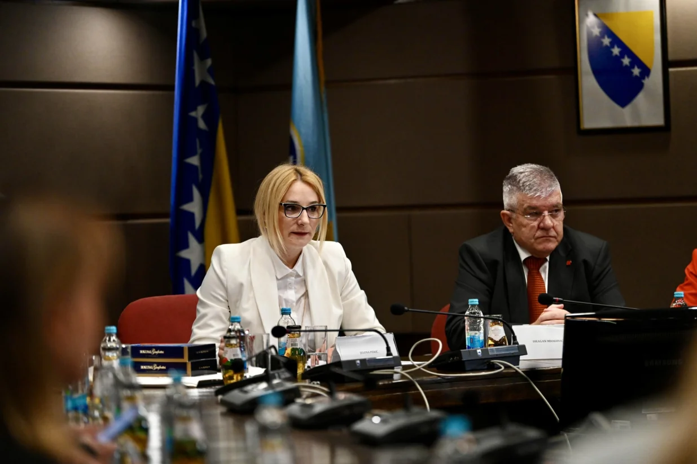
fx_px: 3000
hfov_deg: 13.3
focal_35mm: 155
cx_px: 348
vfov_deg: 8.9
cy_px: 232
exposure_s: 1/400
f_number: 2.8
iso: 3200
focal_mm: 155
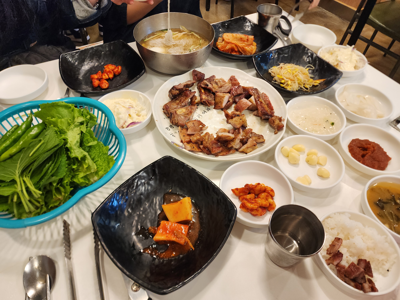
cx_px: 200
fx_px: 266
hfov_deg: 73.9
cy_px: 150
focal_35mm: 23
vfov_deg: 58.9
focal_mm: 6.4
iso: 160
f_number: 1.8
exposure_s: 1/120
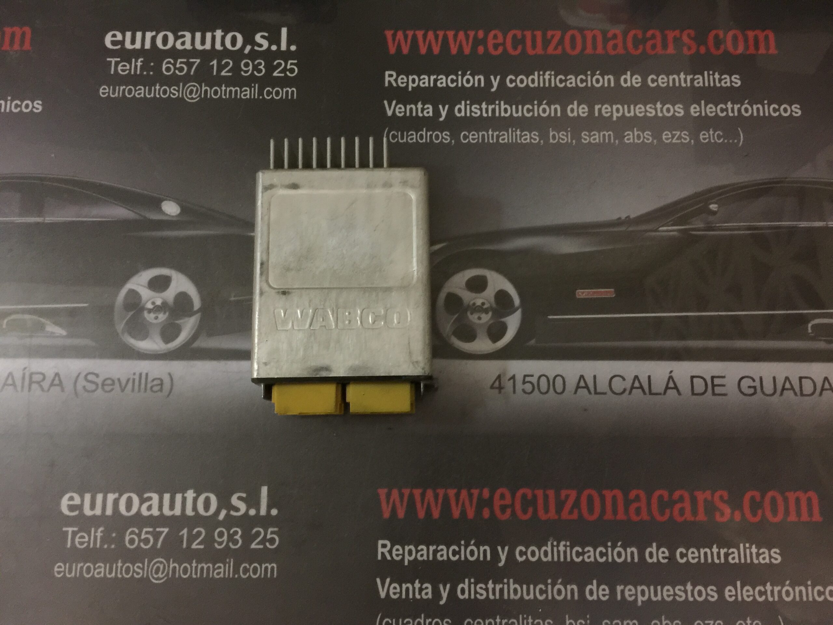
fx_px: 698
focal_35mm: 29
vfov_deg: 48.2
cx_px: 416
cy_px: 312
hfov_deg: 61.7
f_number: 2.2
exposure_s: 1/4
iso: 125
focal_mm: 4.15
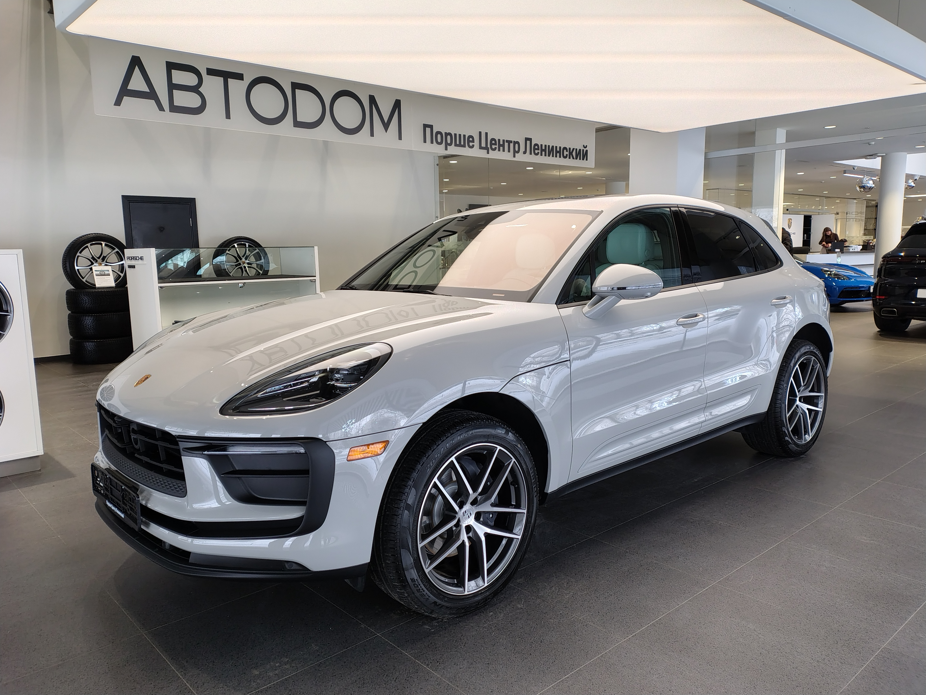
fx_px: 669
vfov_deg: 54.9
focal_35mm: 25
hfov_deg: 69.4
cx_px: 463
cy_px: 348
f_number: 1.7
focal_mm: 4.71
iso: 367
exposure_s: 1/50.1
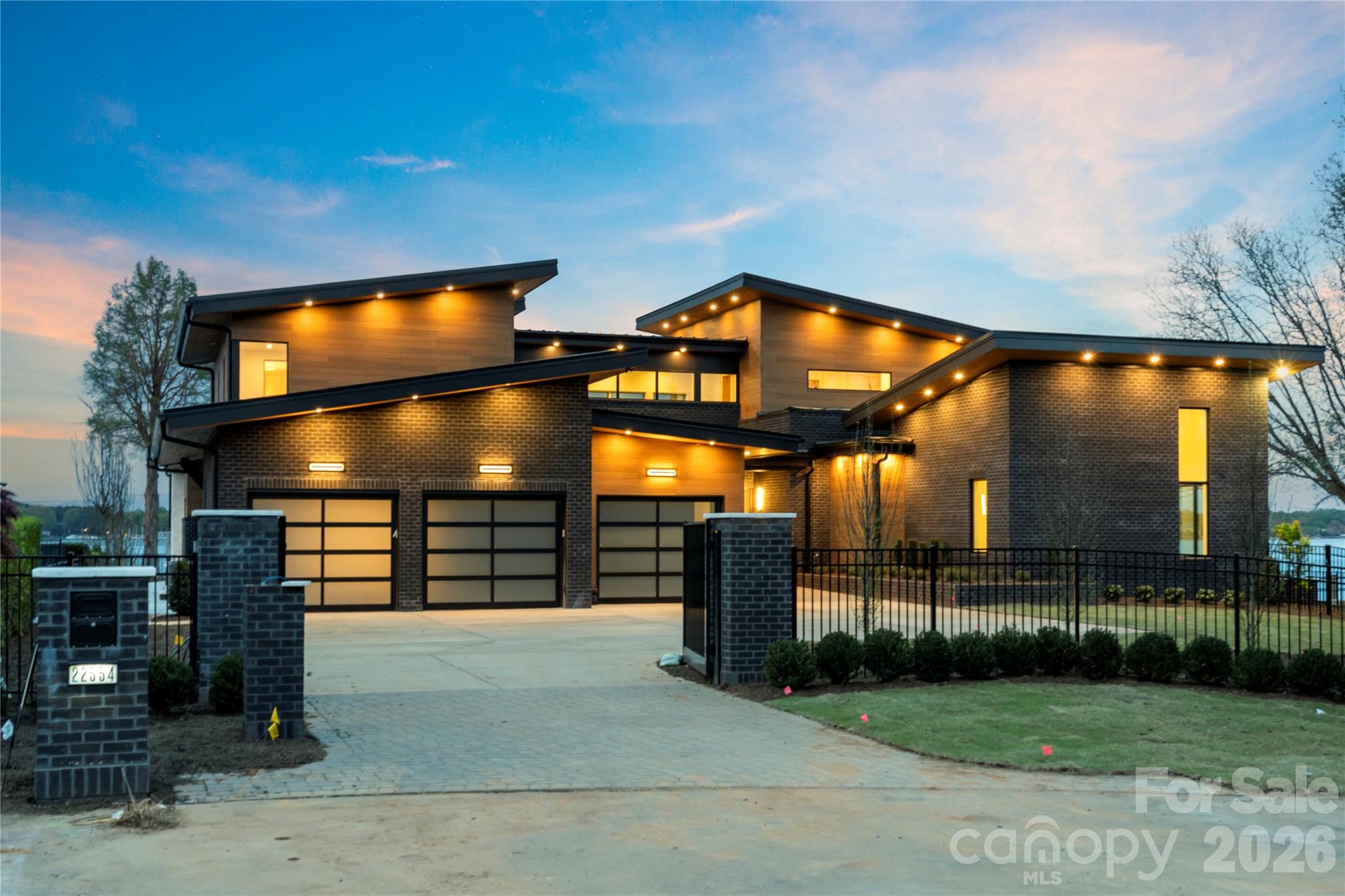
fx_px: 1457
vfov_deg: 34.2
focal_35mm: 39
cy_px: 448
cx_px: 672
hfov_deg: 49.6
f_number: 8
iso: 400
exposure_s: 1/2
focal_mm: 39
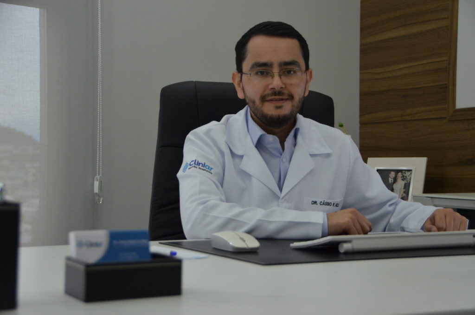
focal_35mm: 52
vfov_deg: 25.6
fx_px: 691
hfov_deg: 37.9
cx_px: 238
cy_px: 158
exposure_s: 1/160
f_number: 4.2
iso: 1250
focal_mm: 35
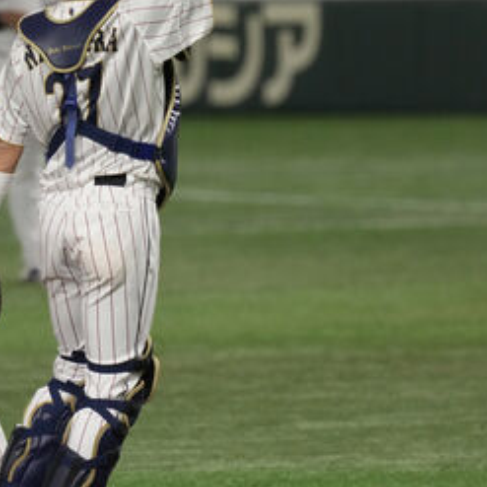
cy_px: 156
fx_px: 13163
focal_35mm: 827
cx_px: 0
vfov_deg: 2.1
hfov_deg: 2.1
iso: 6400
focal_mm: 400
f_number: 5.6
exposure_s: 1/1250
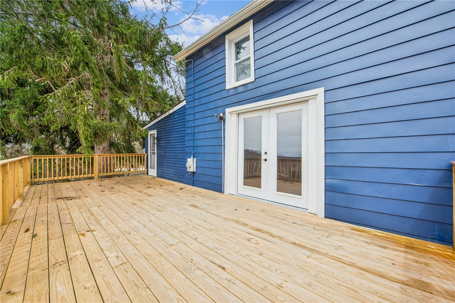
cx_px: 228
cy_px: 152
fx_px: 177
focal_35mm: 14
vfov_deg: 81.2
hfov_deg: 104.2
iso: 50
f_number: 11
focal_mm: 14
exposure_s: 1/13
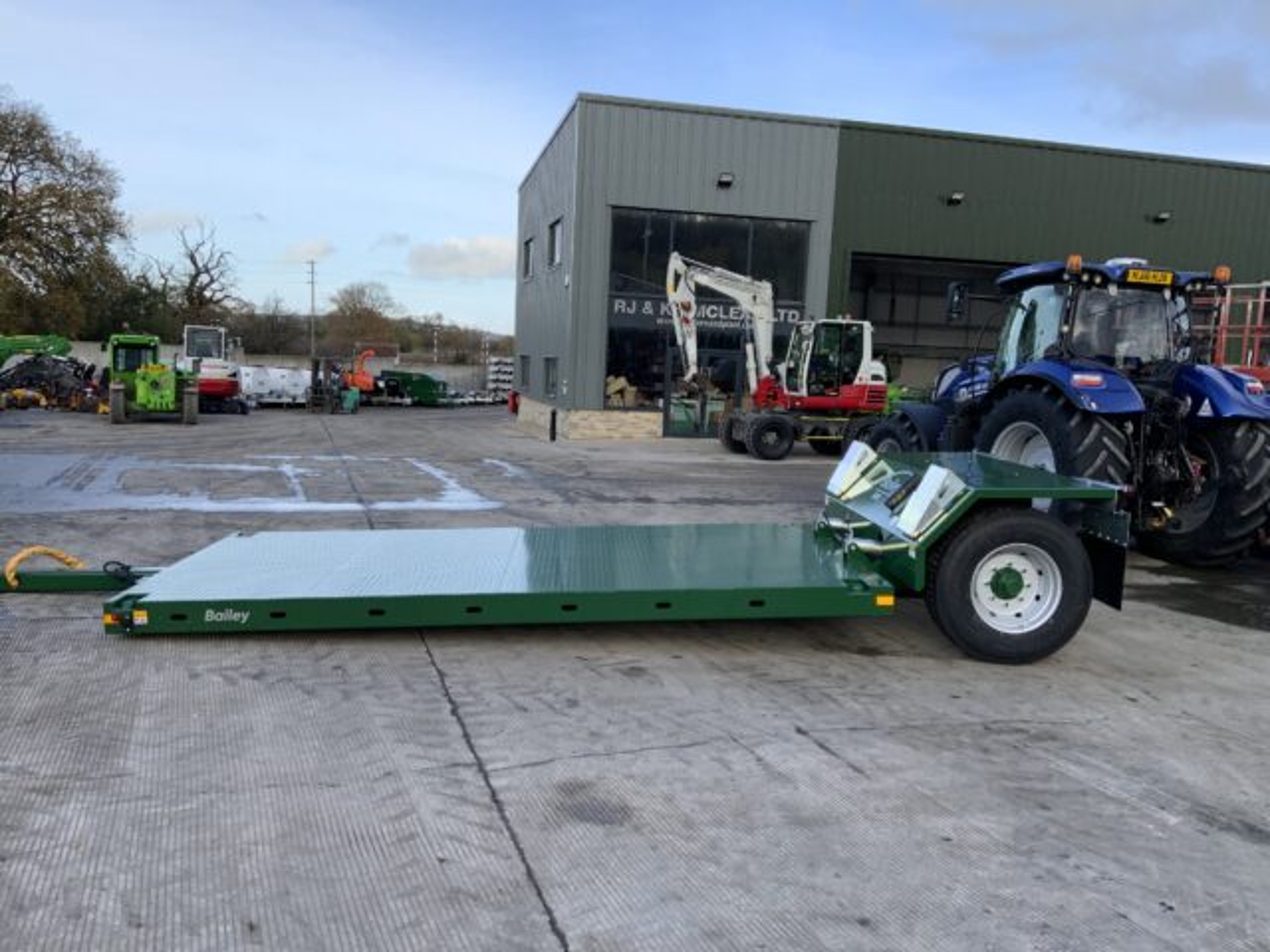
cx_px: 635
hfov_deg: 61.7
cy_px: 476
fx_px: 1064
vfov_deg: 48.2
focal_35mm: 29
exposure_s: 1/635
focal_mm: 3
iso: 16
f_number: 1.8
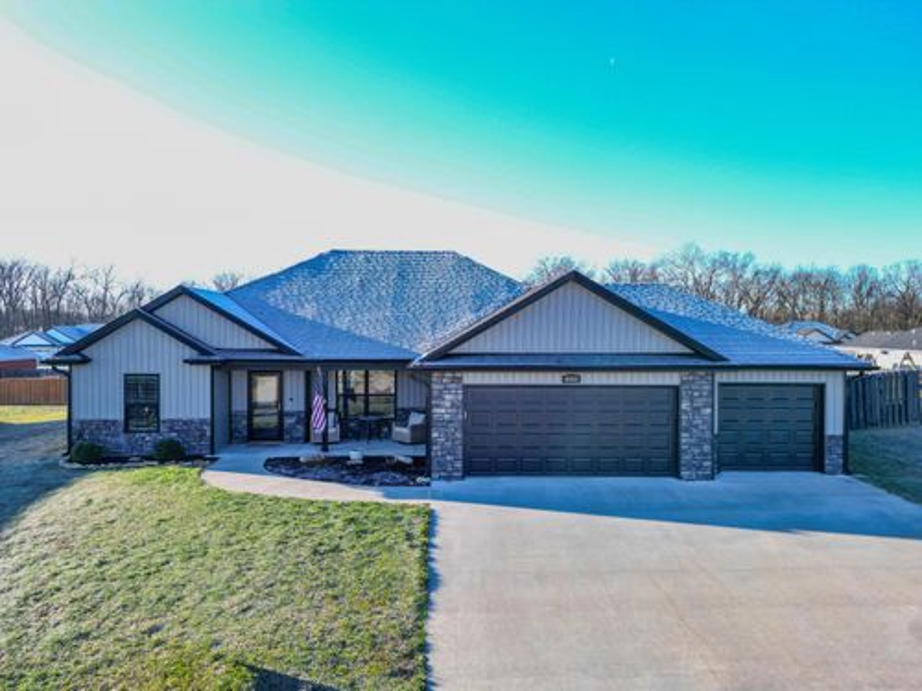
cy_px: 346
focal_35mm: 24
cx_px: 461
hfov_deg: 71.6
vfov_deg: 56.8
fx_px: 639
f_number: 1.7
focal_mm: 6.72
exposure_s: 1/500
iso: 100
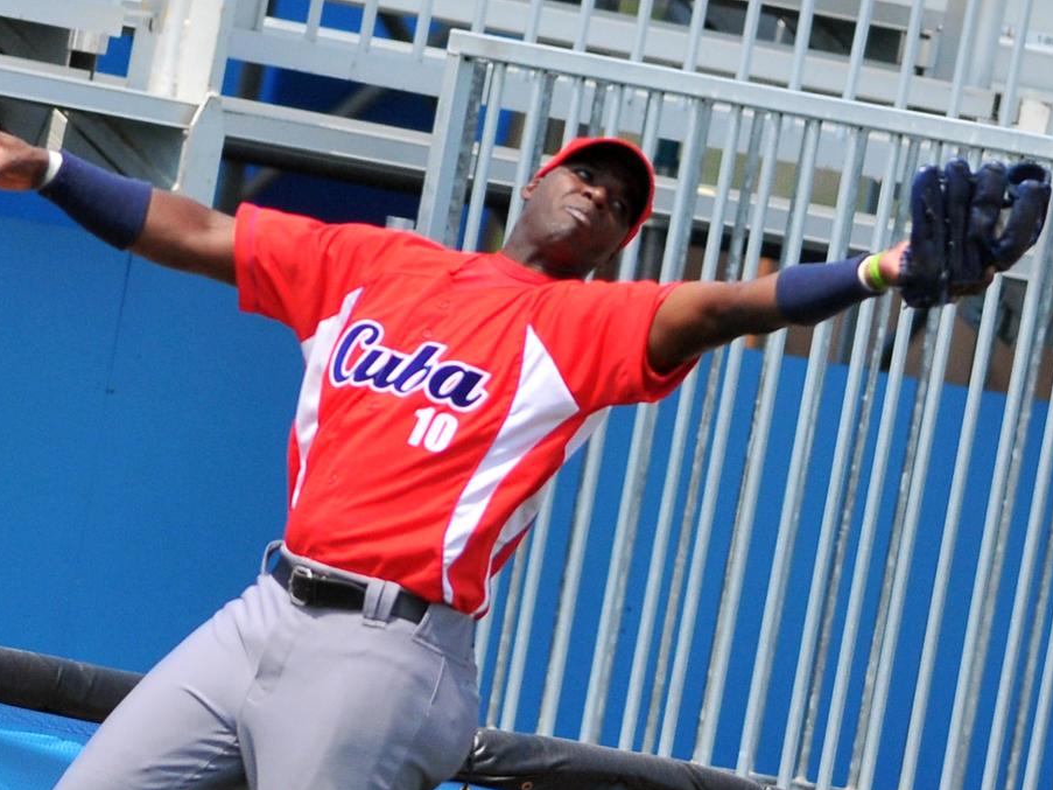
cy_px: 396
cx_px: 478
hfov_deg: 4.0
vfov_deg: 3.0
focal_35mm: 490
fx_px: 14904
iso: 400
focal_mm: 300
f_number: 5
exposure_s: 1/8000
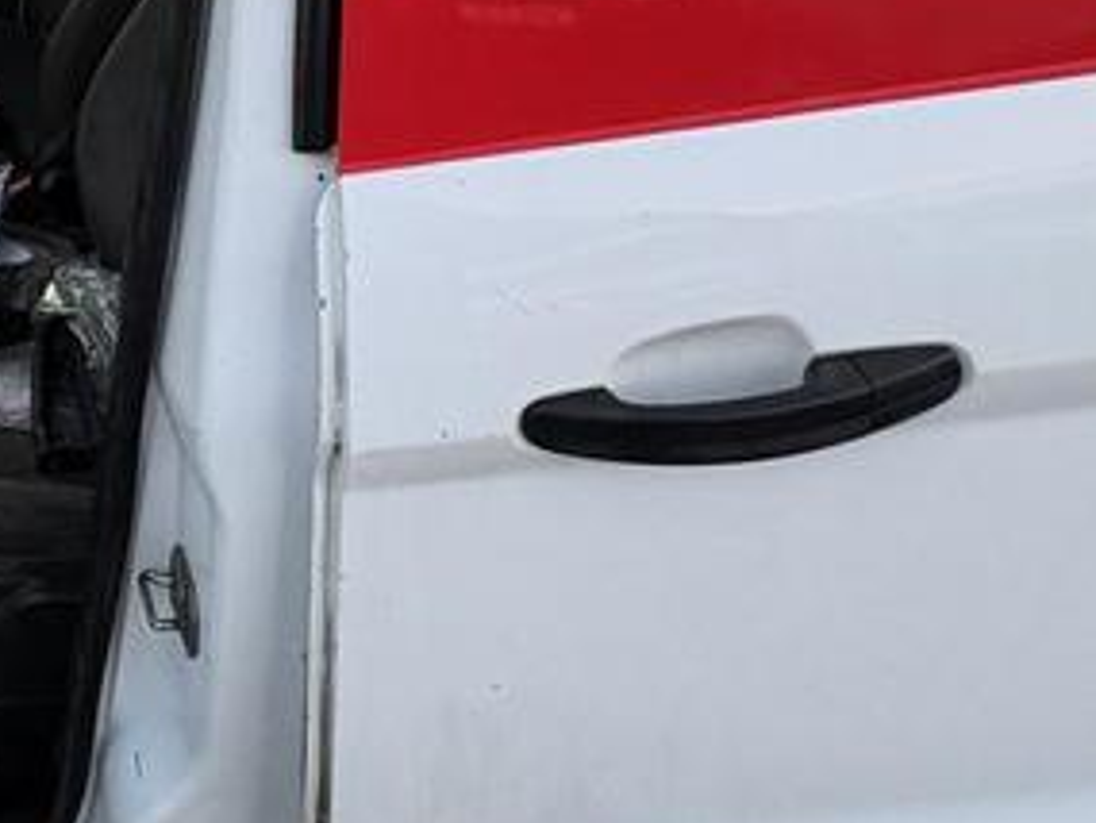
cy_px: -54
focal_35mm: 44
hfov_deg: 37.8
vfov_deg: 30.0
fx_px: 1394
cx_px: -27
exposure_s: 1/99
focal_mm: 2.22
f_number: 2.2
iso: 125
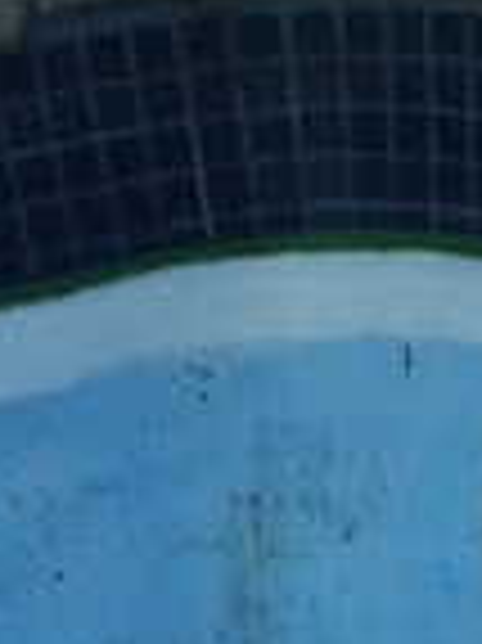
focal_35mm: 245
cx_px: 1203
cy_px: 829
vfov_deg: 8.0
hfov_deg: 5.8
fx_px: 4555
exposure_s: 1/431
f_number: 2.8
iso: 80
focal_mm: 3.85
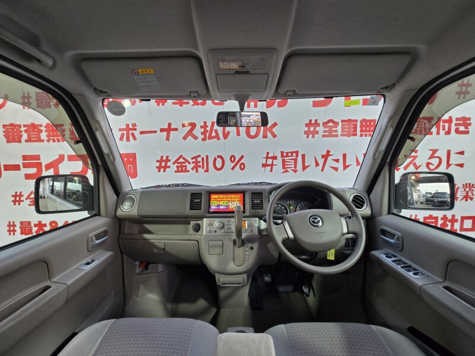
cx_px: 238
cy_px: 178
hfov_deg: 106.2
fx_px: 178
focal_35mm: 13
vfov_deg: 89.9
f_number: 2.2
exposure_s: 1/60
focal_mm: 2.2
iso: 125
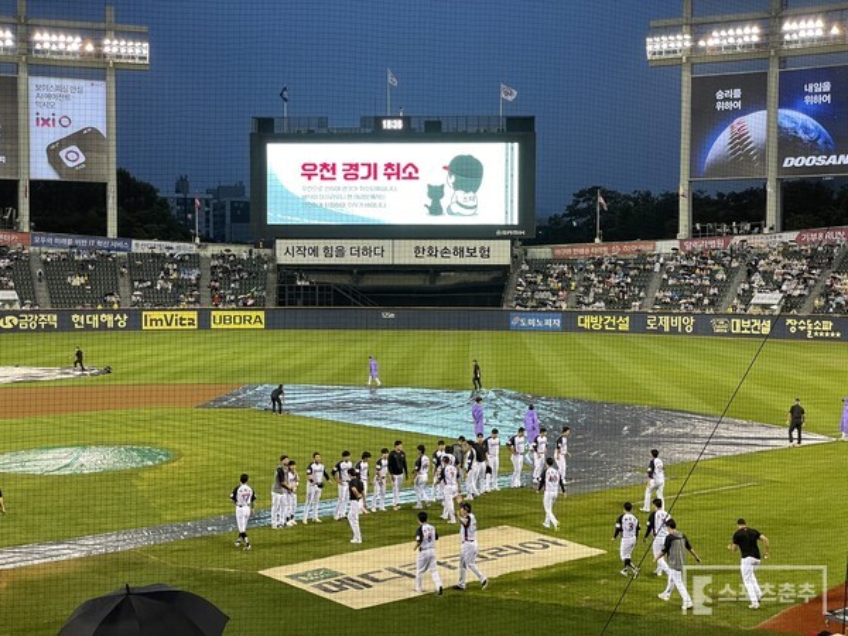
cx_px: 424
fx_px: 1274
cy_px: 318
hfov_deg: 36.8
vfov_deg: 28.0
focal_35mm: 52
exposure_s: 1/120
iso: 100
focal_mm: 6
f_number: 2
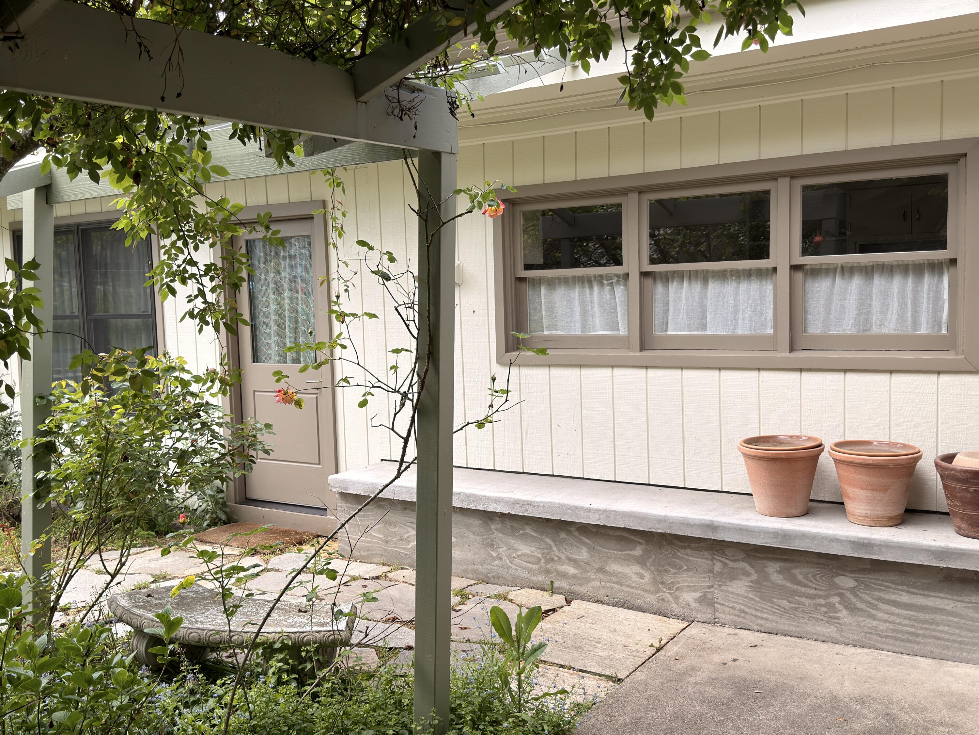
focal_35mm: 35
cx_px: 490
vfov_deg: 40.7
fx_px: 990
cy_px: 368
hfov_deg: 52.6
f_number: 1.78
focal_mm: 6.76
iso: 64
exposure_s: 1/639
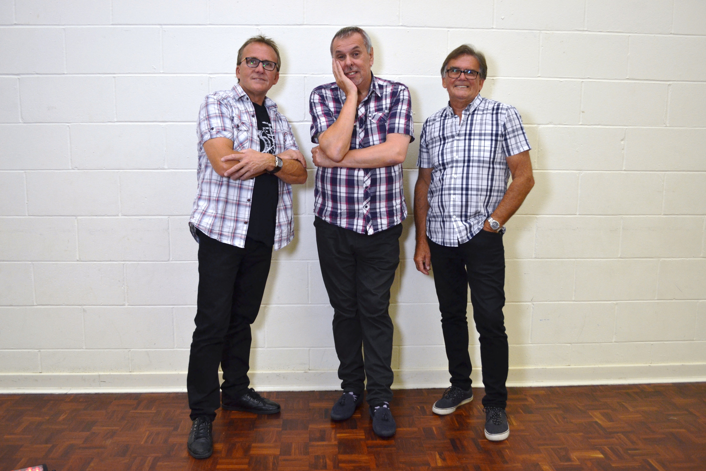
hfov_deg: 57.2
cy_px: 236
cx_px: 353
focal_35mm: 33
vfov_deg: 40.0
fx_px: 647
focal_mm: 22
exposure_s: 1/60
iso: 400
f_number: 4
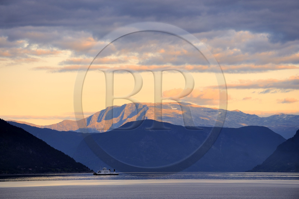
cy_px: 100
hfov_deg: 10.3
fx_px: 1660
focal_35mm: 200
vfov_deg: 6.9
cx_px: 150
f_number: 5
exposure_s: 1/320
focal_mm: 200
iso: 200
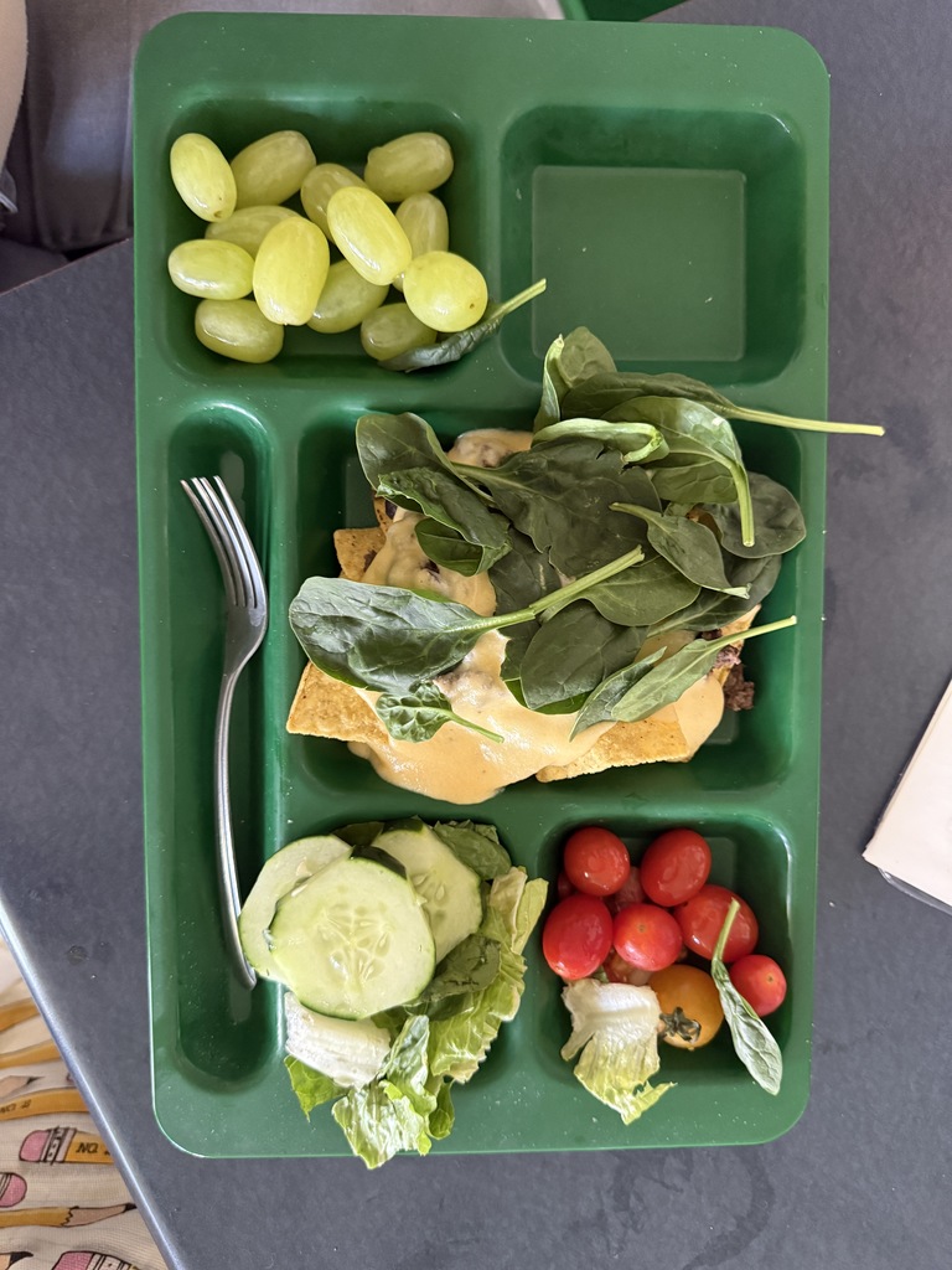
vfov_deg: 71.6
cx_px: 476
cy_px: 635
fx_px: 880
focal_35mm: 24
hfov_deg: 56.8
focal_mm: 6.76
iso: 800
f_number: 1.78
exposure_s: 1/47
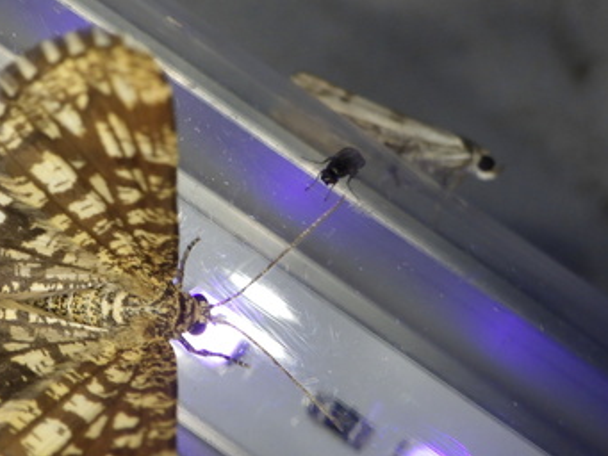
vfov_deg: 18.7
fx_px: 1388
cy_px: 244
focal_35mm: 79
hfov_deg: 23.8
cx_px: 27
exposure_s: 1/320
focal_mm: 6.1
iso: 125
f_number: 4.6
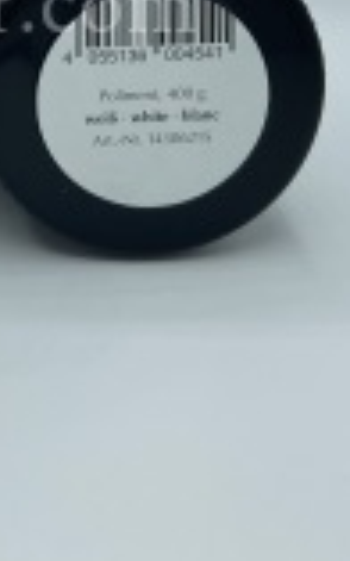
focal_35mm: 70
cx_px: -64
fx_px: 1069
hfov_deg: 17.7
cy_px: -100
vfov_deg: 26.4
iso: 32
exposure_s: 1/1927
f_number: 1.8
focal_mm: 4.25
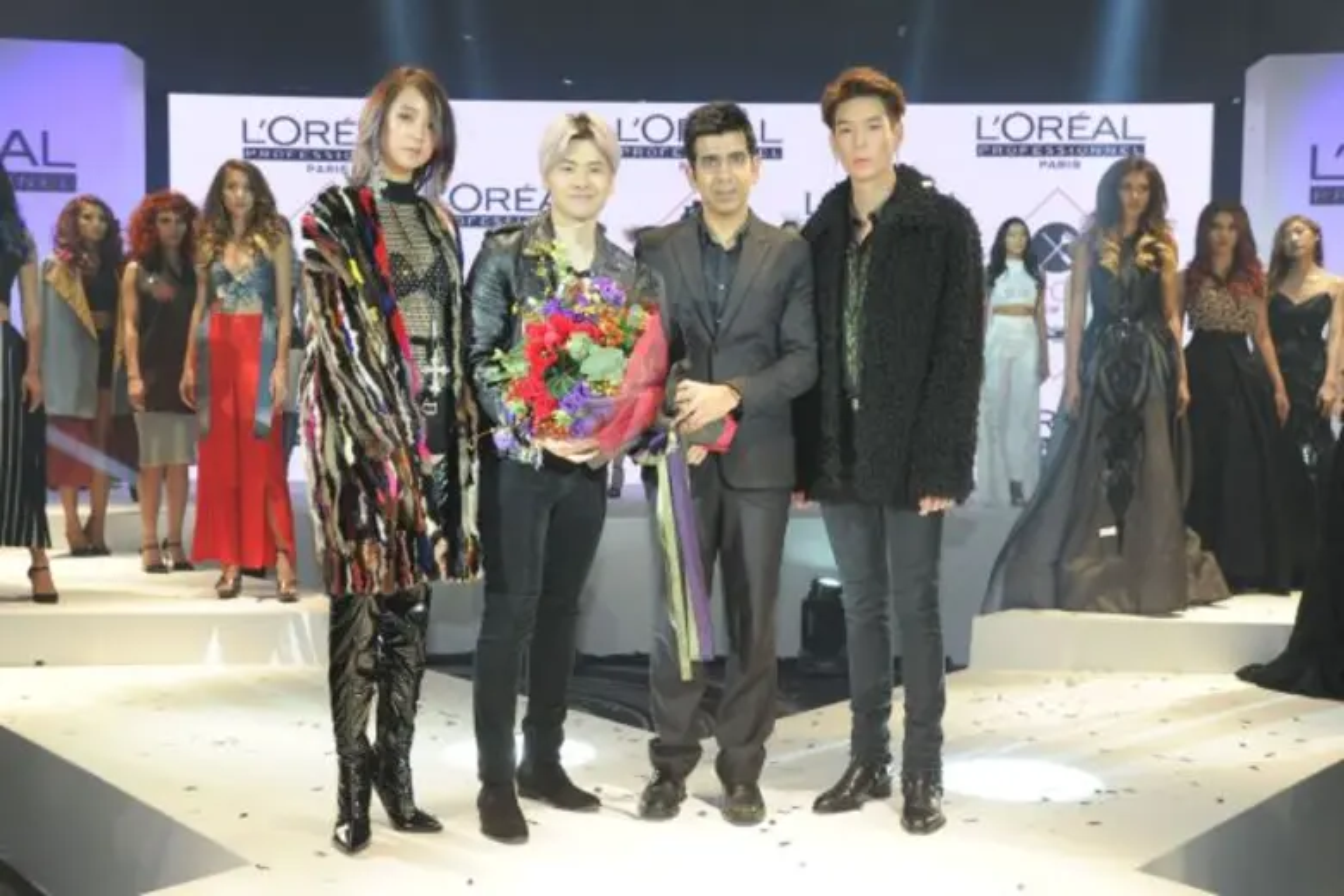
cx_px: 672
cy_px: 448
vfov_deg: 33.4
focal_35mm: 40
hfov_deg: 48.5
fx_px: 1493
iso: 1600
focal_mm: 40
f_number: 6.3
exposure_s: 1/250
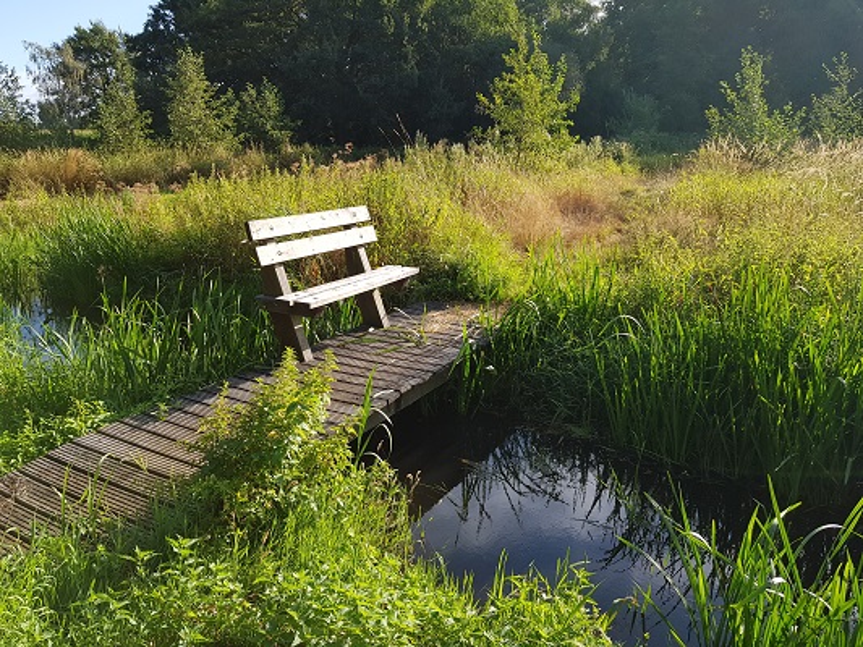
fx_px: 648
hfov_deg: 67.3
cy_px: 324
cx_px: 432
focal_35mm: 26
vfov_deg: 53.1
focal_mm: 4.2
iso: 40
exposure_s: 1/900
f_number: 1.7
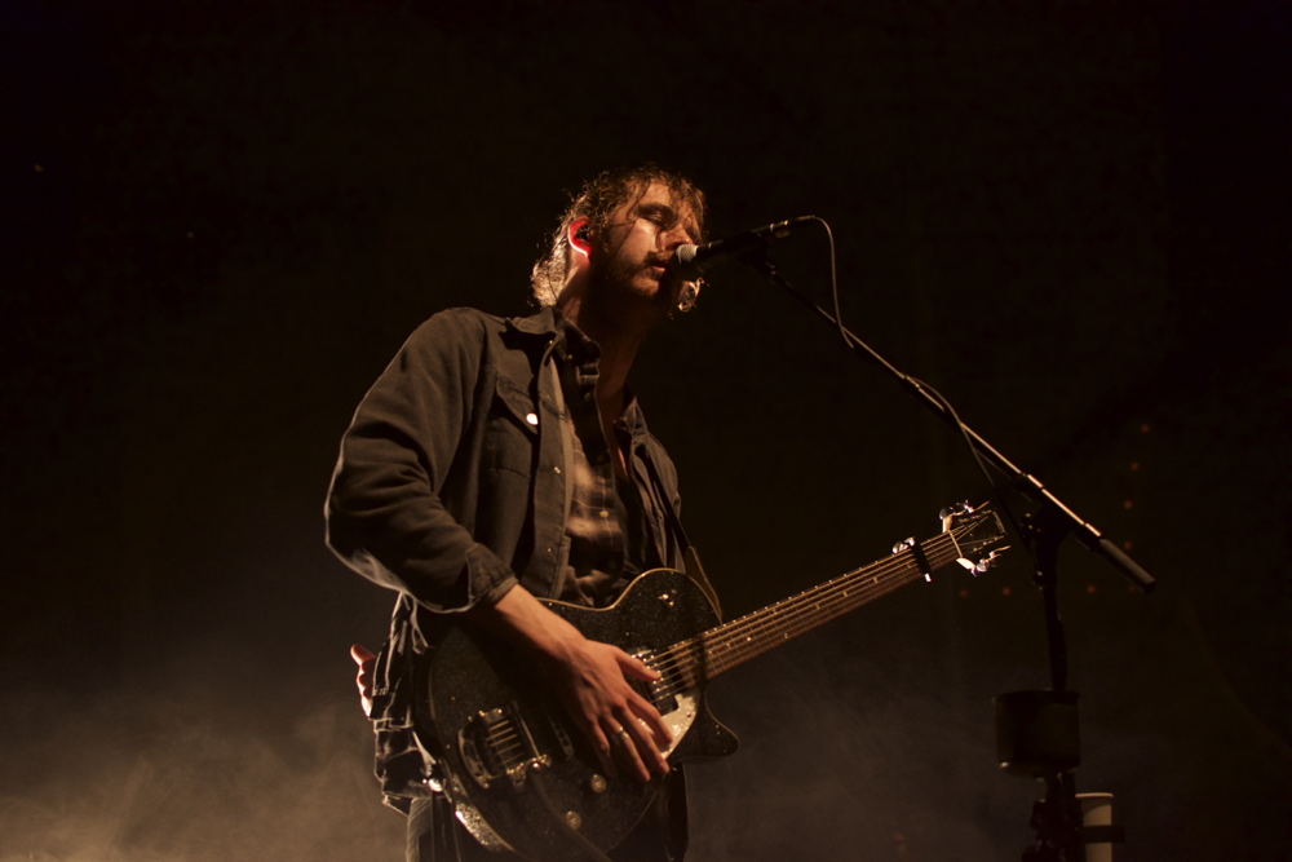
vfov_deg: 25.8
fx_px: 1884
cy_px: 431
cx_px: 646
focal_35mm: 52
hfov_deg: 37.8
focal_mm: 35
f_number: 2.8
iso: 1000
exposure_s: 1/200
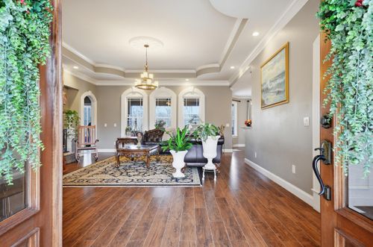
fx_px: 202
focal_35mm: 20
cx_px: 186
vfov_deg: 63.0
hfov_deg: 85.5
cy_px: 124
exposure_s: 1/13
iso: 250
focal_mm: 13
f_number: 9
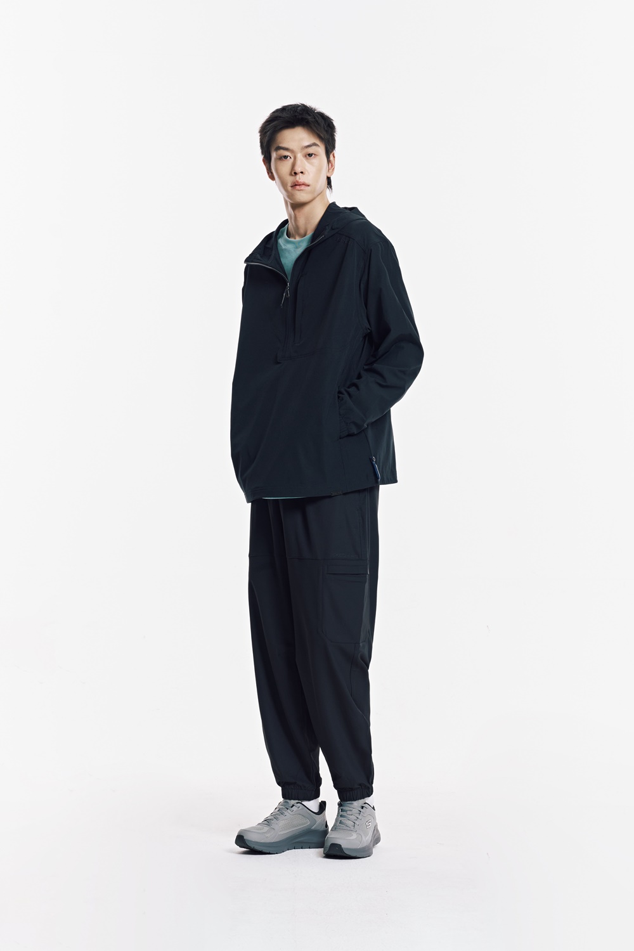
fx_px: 1849
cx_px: 317
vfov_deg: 28.8
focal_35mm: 70
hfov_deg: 19.5
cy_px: 476
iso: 200
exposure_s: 1/125
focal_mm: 70
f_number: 11
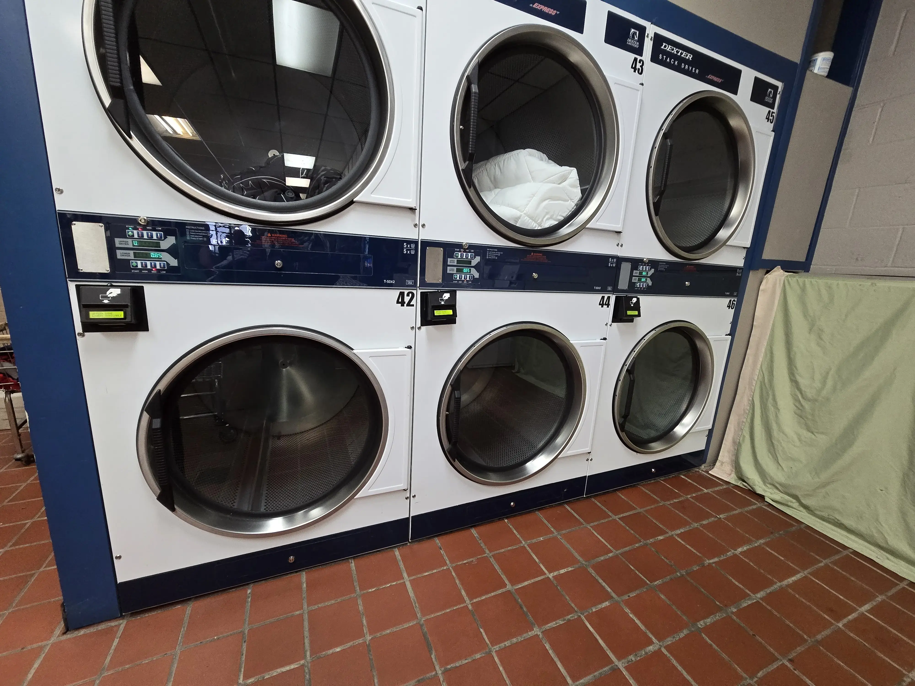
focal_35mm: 13
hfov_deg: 106.2
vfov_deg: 89.9
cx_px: 458
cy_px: 343
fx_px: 344
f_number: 2.2
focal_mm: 2.2
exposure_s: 1/60
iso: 320
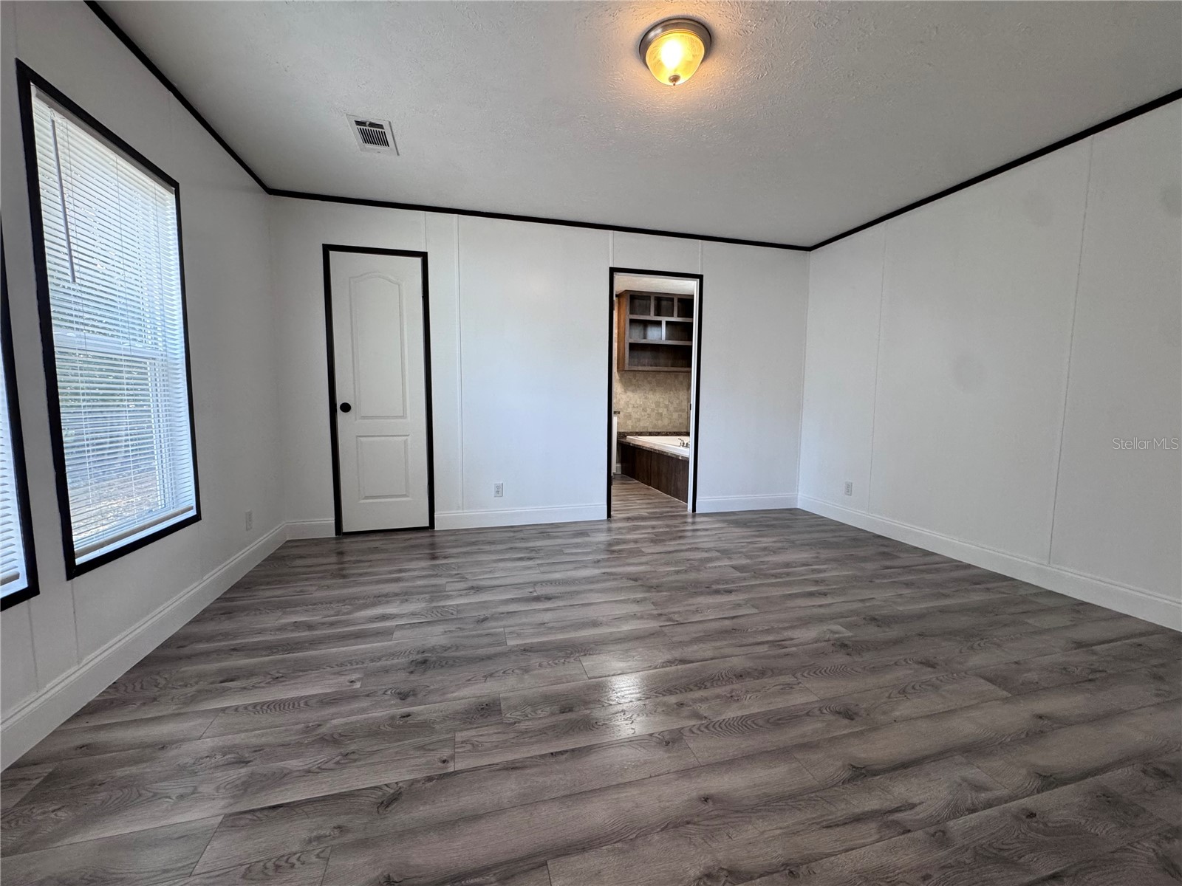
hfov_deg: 102.1
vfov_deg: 85.7
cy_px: 443
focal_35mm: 14
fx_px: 478
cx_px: 591
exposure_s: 1/120
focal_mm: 2.22
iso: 250
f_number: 2.2
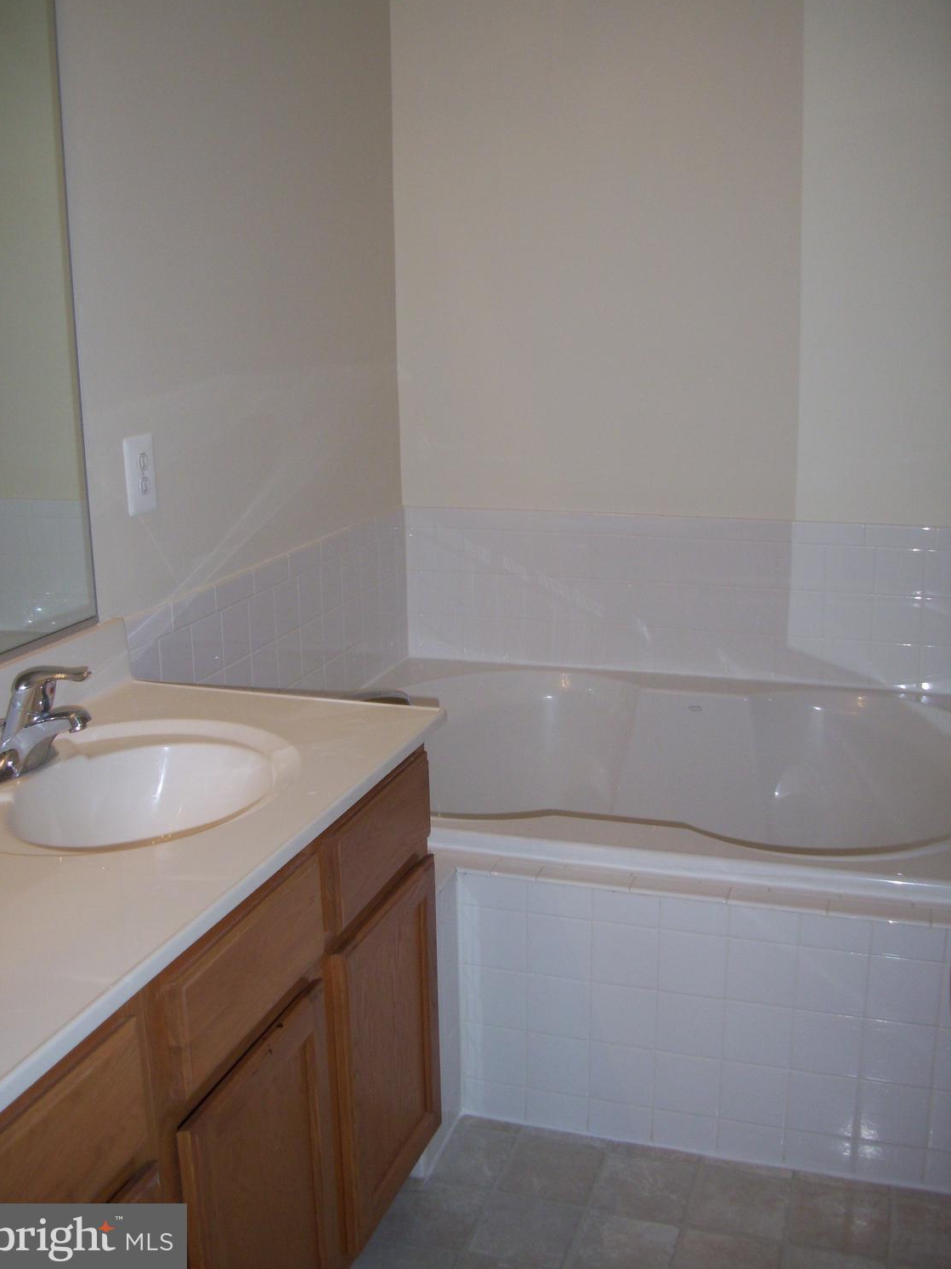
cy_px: 620
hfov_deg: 40.7
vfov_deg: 52.6
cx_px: 464
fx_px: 1282
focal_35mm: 35
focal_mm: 5.7
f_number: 2.9
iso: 80
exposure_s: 1/40
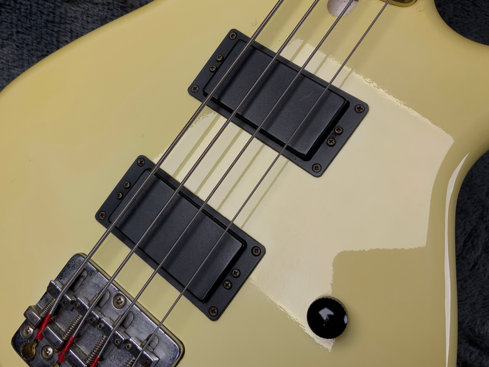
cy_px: 151
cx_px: 196
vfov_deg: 40.6
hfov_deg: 52.3
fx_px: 494
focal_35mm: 35
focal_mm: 3
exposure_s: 1/100
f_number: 1.8
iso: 20
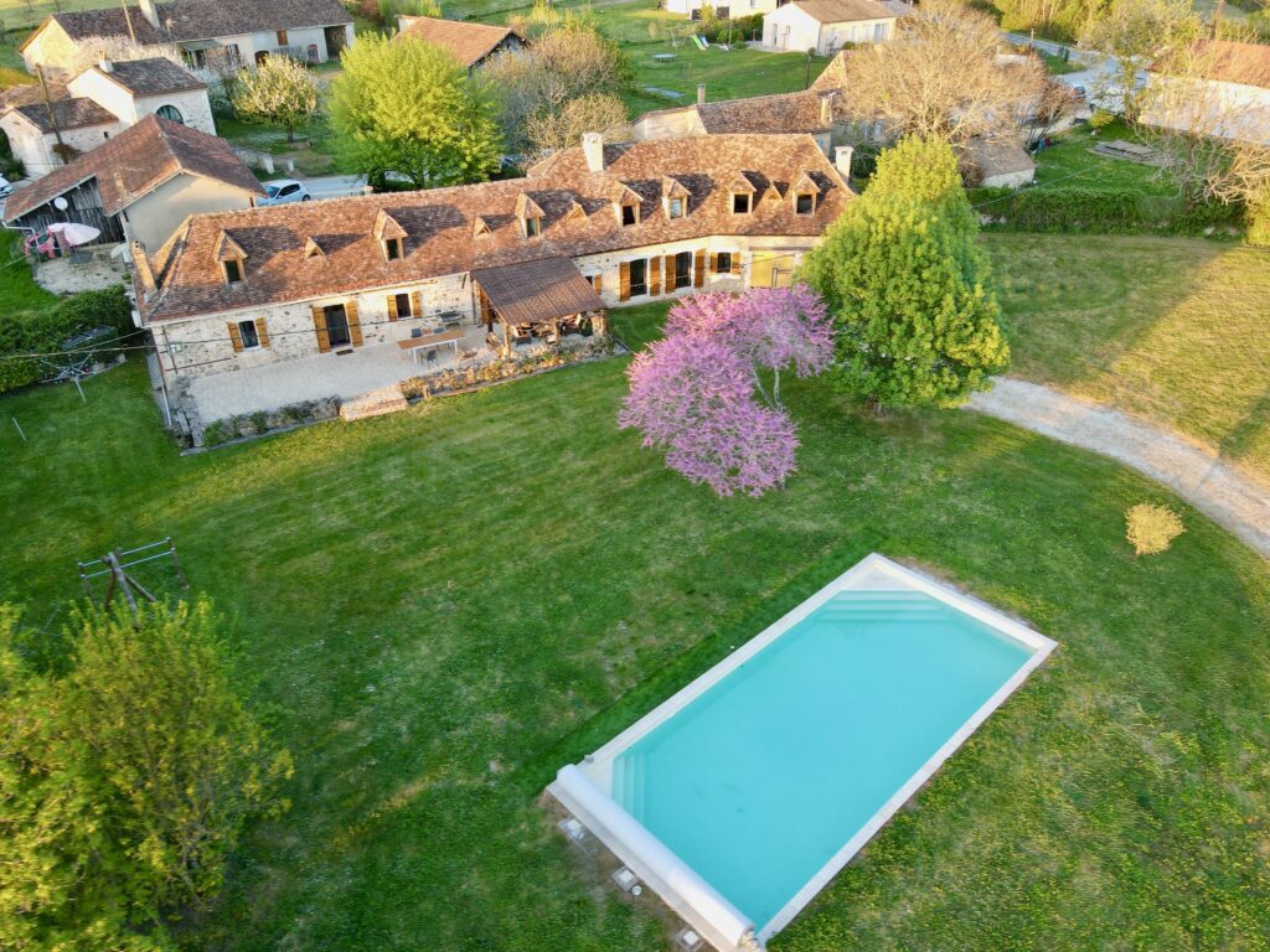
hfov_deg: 71.6
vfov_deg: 56.8
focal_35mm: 24
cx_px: 635
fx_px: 881
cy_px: 476
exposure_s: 1/30
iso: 100
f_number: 2.8
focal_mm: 4.5
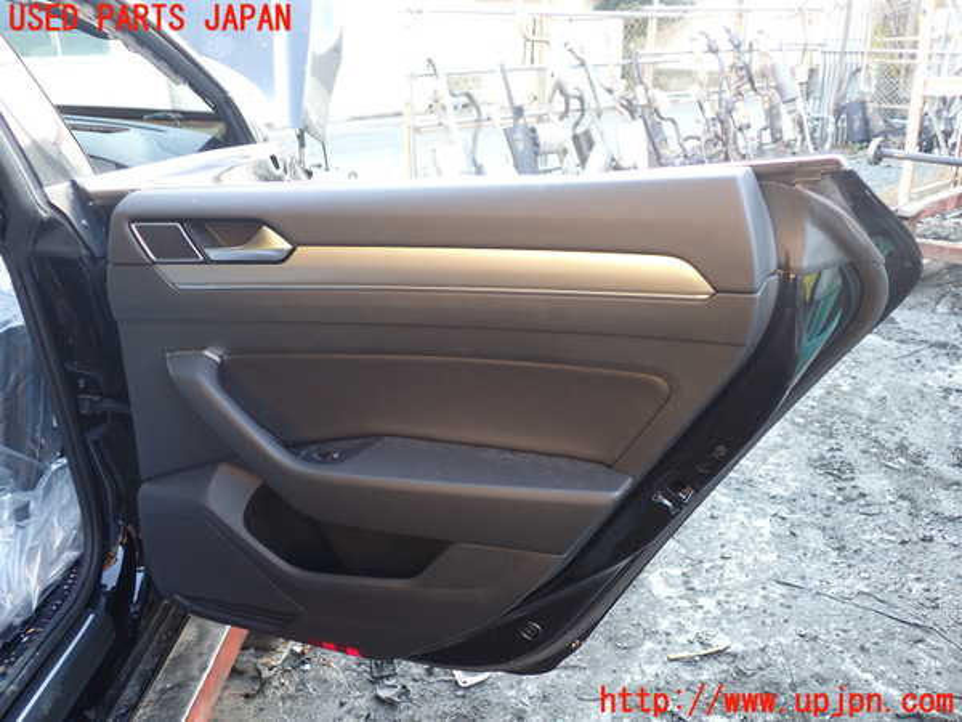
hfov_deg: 60.0
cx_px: 481
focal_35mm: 30
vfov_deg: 46.8
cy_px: 361
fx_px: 834
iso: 200
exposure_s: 1/50
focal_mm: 5.4
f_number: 2.3
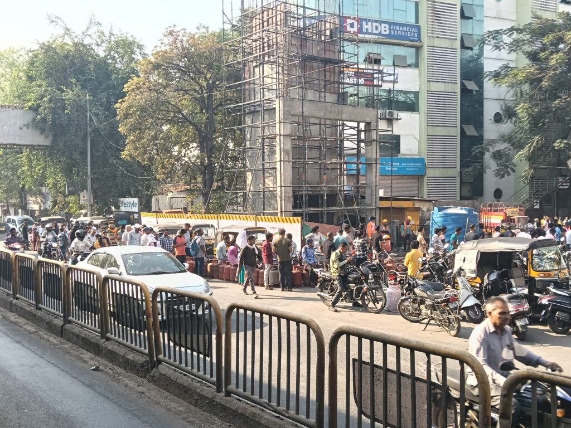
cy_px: 214
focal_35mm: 35
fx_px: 577
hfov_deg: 52.6
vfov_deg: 40.7
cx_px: 286
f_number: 1.8
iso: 50
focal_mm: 3.98
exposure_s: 1/170
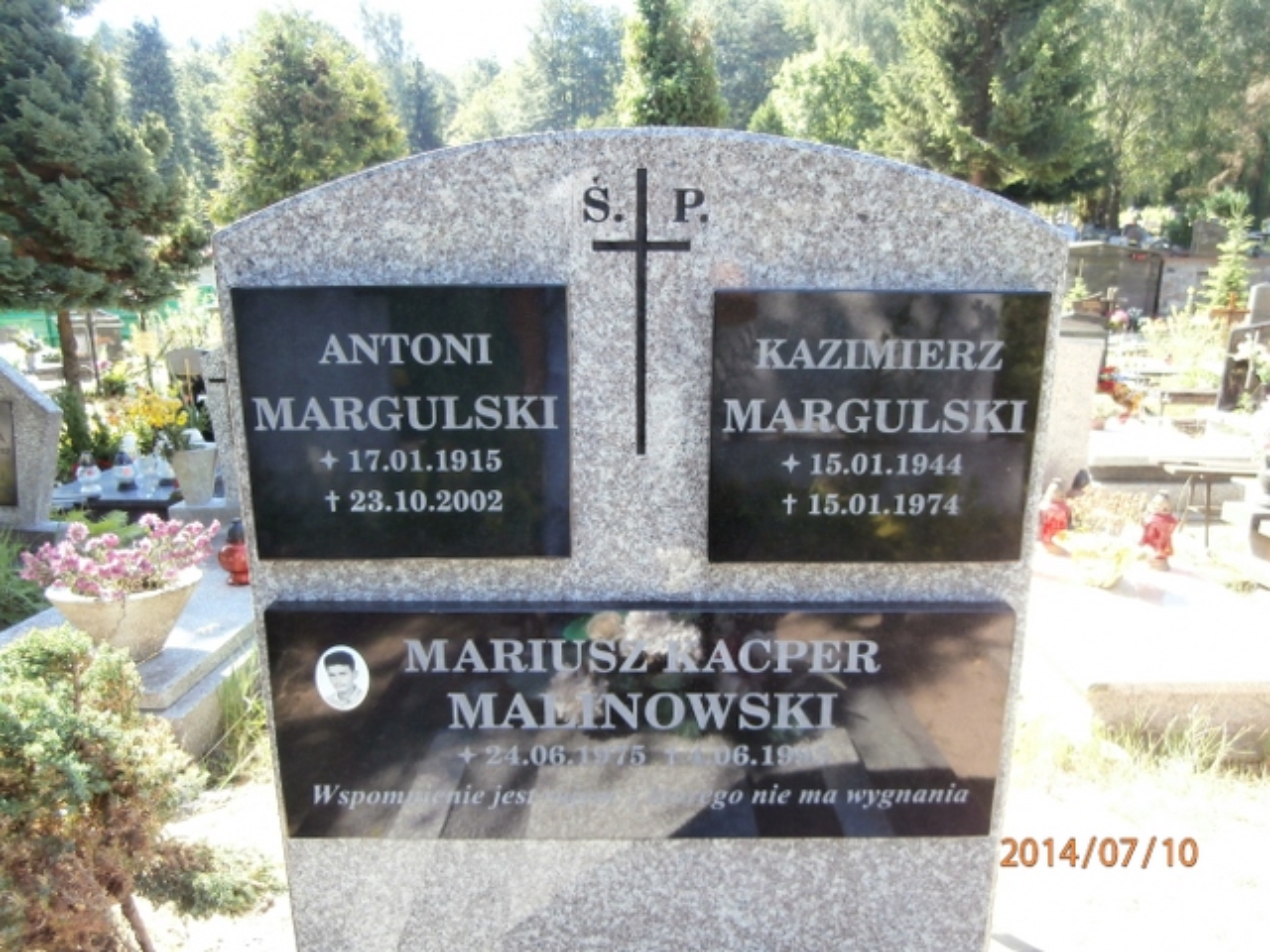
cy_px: 476
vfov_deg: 56.8
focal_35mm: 24
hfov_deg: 71.6
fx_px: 881
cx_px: 635
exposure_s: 1/100
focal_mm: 4.2
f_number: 3
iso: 100
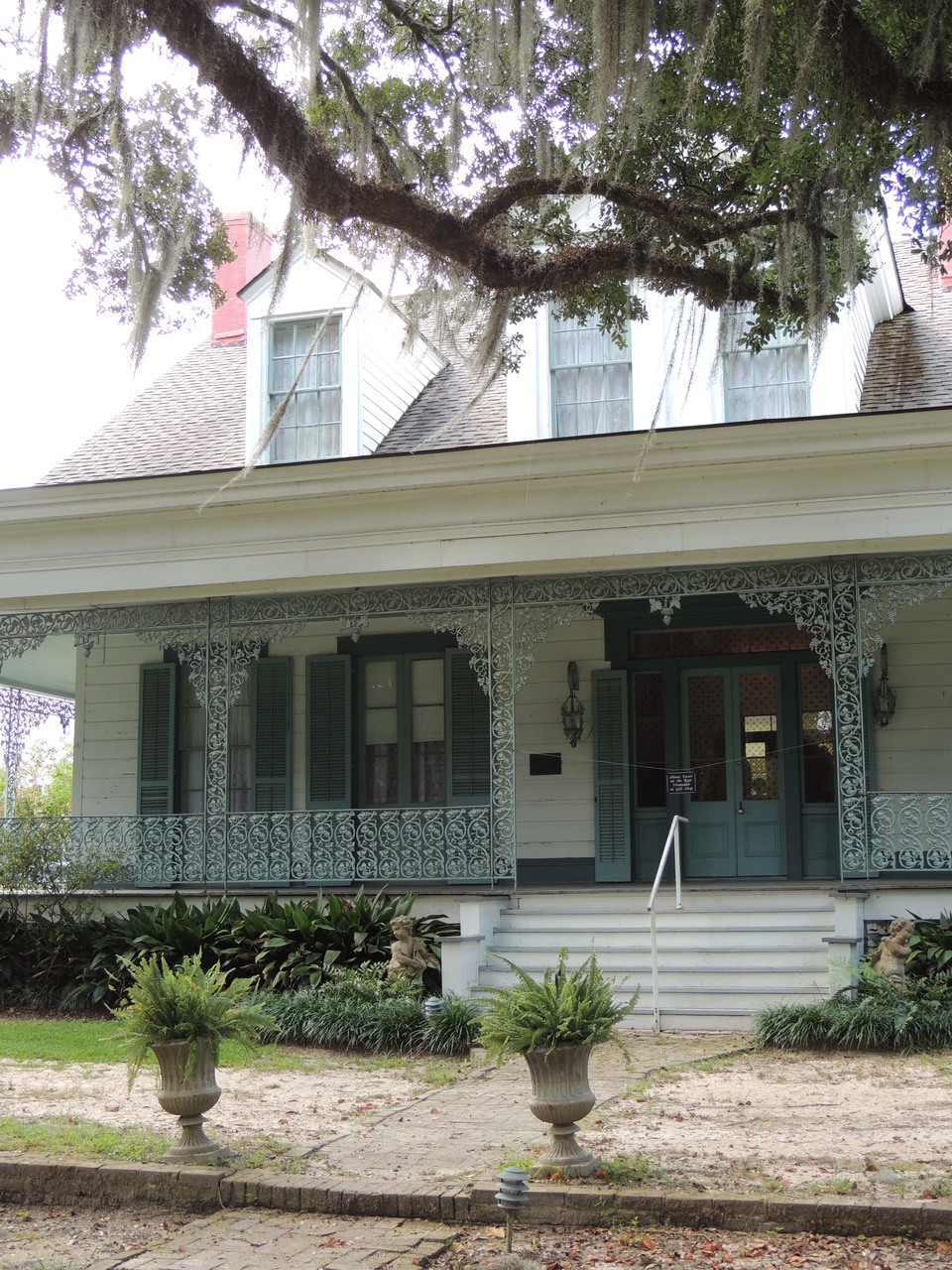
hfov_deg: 30.9
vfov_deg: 40.4
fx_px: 1723
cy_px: 635
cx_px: 476
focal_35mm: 47
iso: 100
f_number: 3.5
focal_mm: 8.3
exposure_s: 1/50
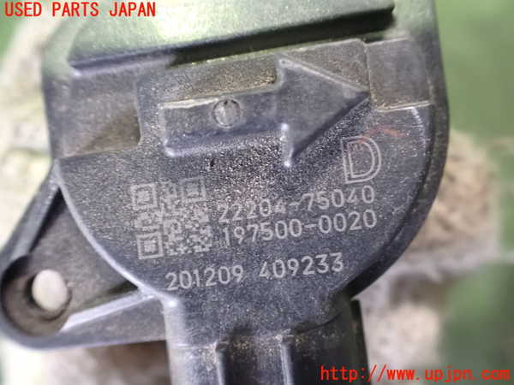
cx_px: 257
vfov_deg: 46.8
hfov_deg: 60.0
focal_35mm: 30
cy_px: 192
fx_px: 445
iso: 1600
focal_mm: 5.4
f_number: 2.3
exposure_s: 1/25
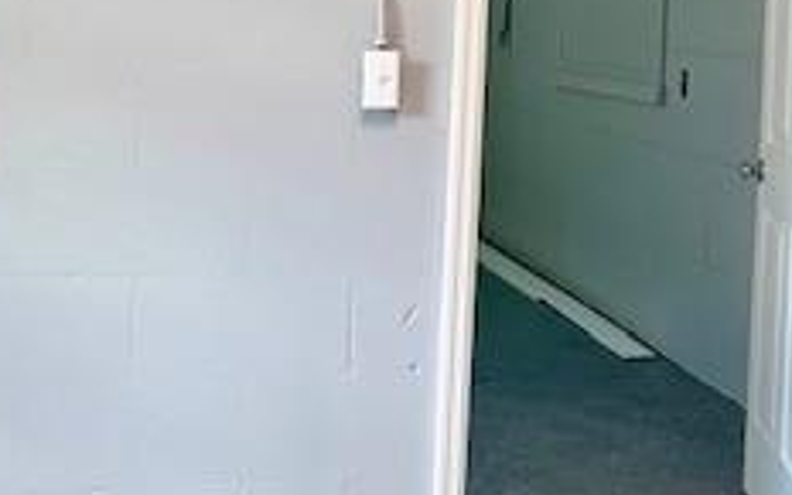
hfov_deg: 25.5
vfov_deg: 16.9
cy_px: 58
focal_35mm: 76
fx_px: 1640
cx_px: 830
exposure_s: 1/60
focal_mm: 4.25
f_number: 1.8
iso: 64
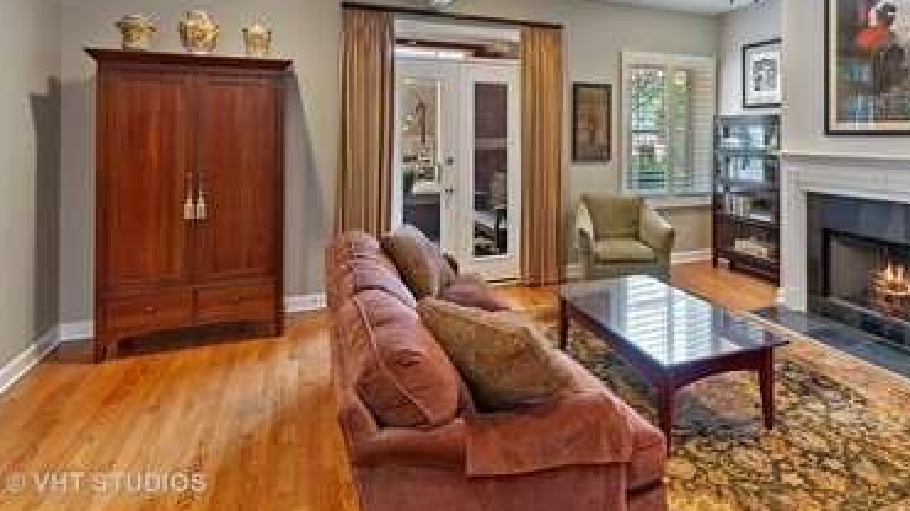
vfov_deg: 55.6
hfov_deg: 88.7
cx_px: 534
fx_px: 458
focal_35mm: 19
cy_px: 130
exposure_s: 1
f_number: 9.5
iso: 200
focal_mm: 14
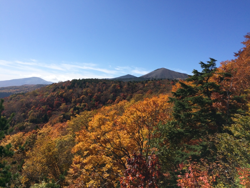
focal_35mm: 29
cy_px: 94
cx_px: 125
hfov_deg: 61.7
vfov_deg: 48.2
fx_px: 209
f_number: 2.2
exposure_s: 1/2564
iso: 32
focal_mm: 4.15
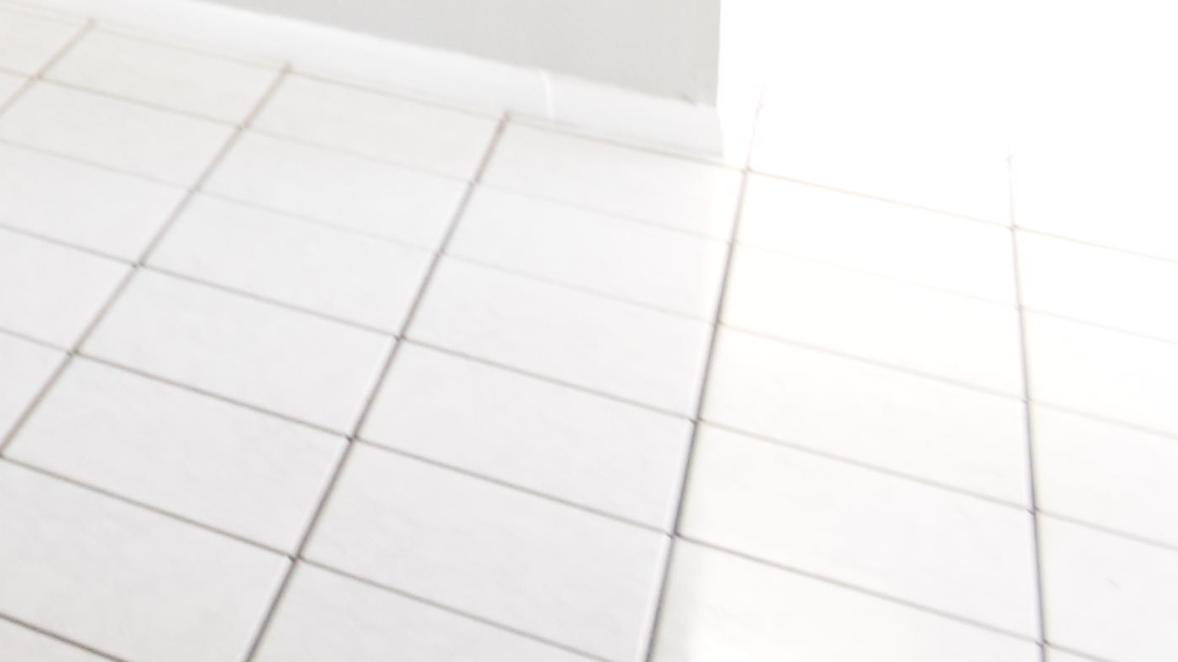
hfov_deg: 20.8
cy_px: -667
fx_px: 2093
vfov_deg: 14.7
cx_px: -983
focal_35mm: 67
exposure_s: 1/30
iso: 800
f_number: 3.5
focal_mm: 10
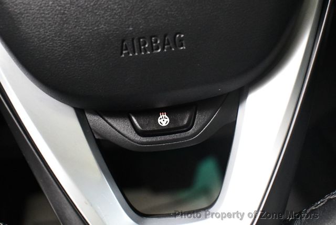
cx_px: 168
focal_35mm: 52
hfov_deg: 38.2
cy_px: 112
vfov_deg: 26.0
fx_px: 486
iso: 6400
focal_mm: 26
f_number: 4
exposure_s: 1/60
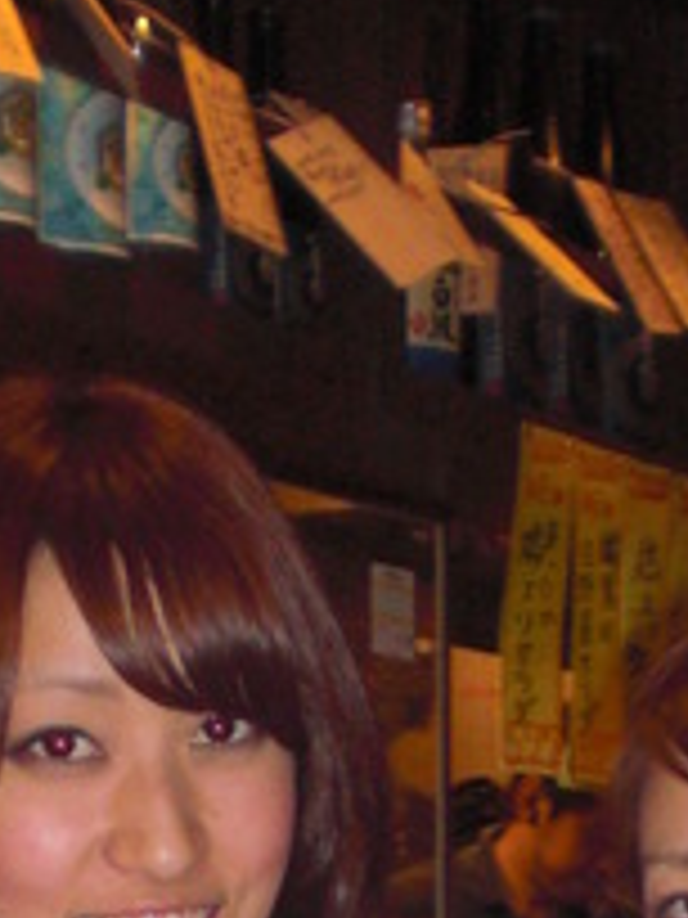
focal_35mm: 149
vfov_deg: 12.4
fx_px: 3949
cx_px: 504
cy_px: 1512
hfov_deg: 9.9
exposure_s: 1/60
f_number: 3.1
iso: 200
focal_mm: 6.3
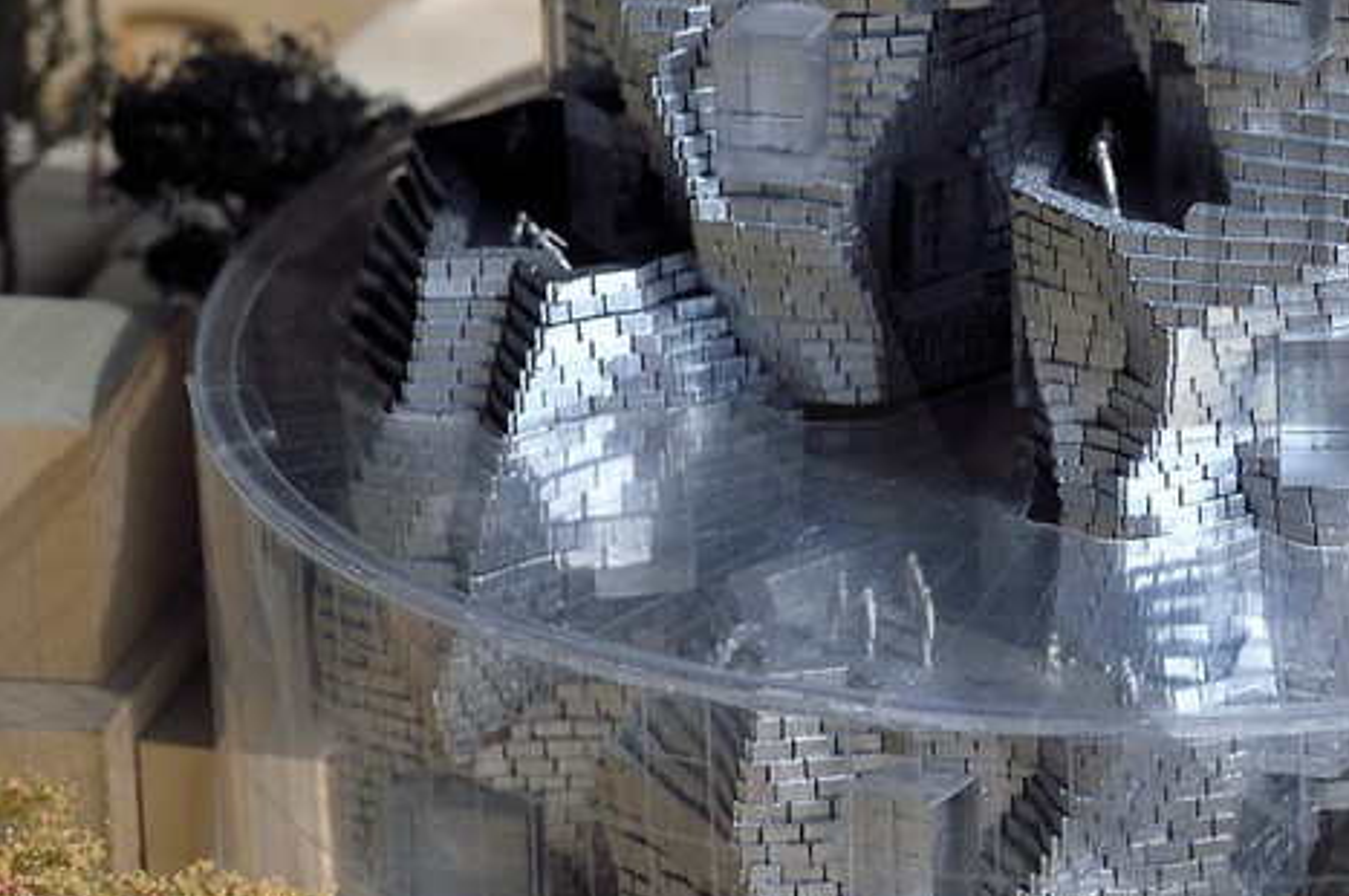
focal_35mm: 240
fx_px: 8981
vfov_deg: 5.7
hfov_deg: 8.4
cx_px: 1889
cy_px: -43
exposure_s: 1/160
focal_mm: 70
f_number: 8
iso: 200
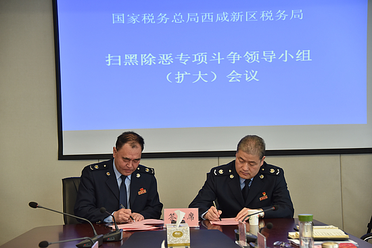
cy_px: 124
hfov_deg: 20.4
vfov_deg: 13.7
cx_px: 186
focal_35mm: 100
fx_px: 1034
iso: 800
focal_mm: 100
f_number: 5.3
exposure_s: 1/60
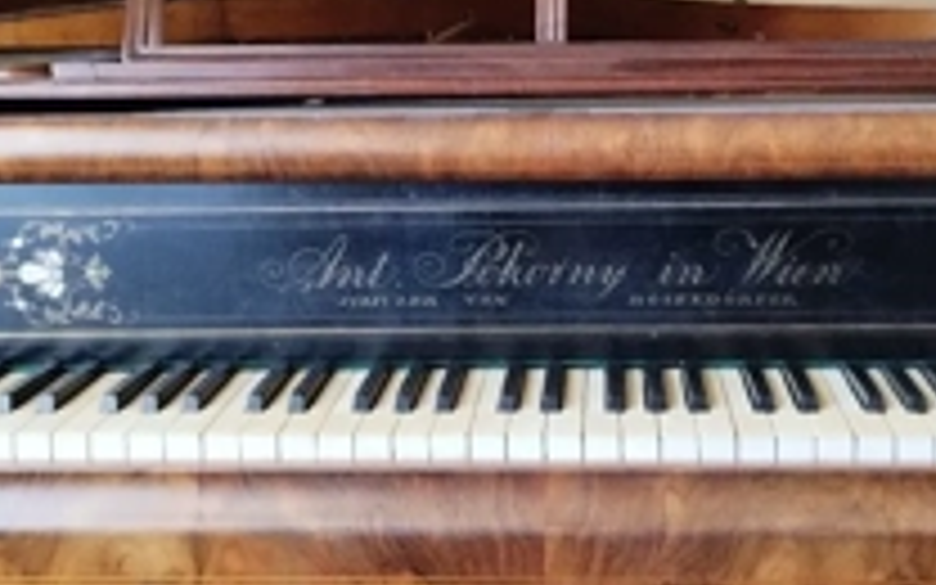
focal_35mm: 57
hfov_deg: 35.6
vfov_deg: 22.6
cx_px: 522
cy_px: 180
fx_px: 1454
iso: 1931
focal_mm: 4.27
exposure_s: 1/20
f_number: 1.8
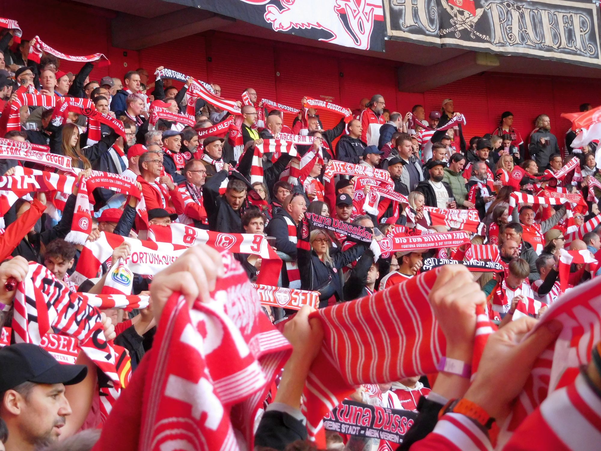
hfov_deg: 19.6
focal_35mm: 100
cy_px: 226
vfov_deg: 14.8
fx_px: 1736
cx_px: 300
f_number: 4.8
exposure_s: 1/60
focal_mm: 17.8
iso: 560
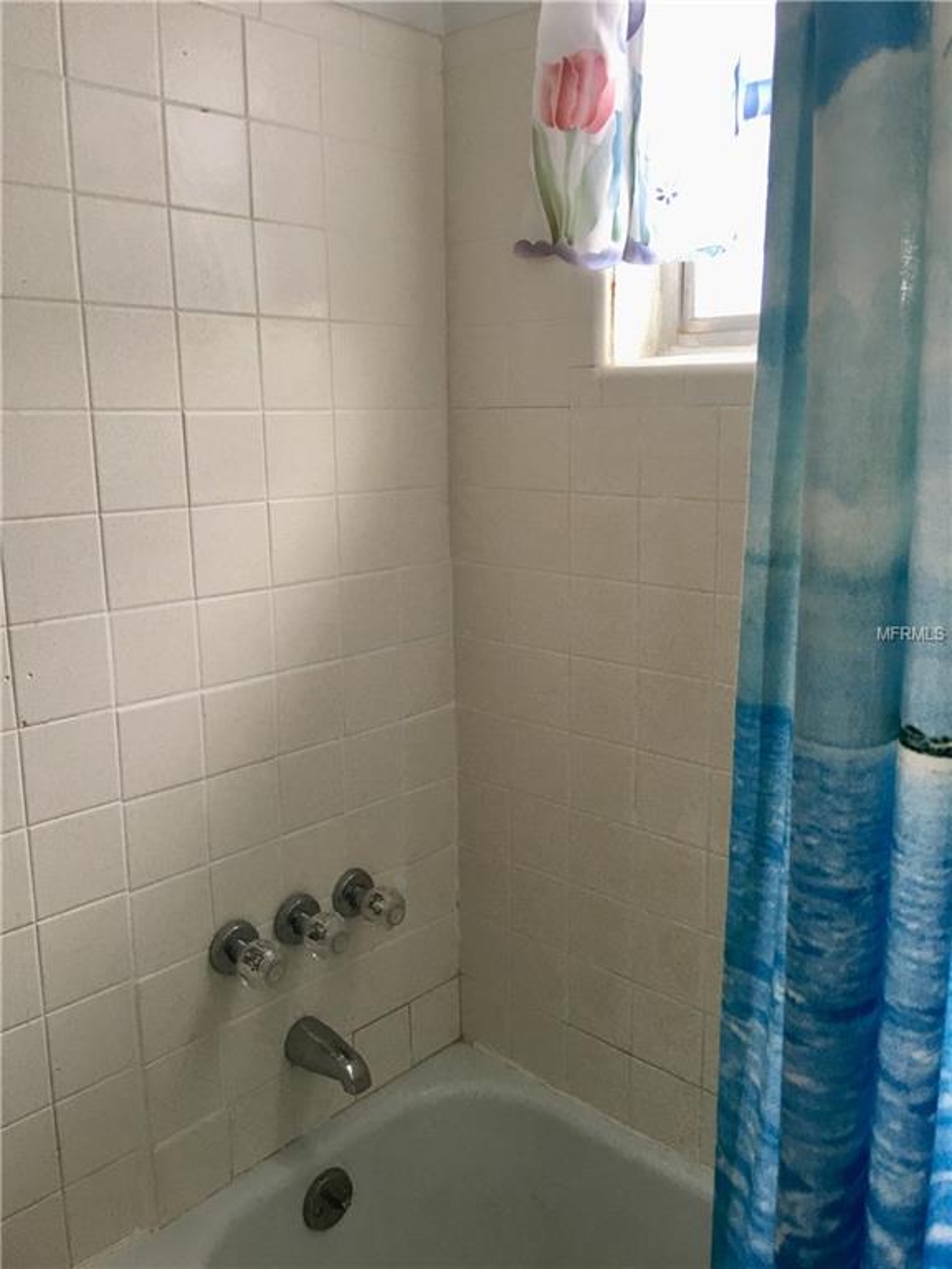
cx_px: 476
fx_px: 1063
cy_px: 634
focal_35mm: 29
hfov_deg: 48.2
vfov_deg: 61.7
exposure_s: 1/15
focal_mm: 4.15
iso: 25
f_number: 2.2
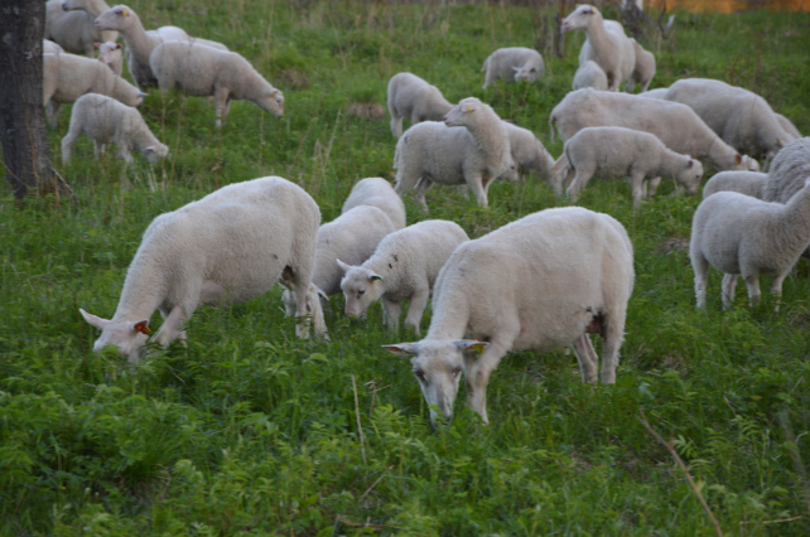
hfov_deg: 13.1
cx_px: 405
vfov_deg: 8.7
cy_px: 268
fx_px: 3538
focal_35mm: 158
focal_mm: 105
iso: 400
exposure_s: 1/60
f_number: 5.6
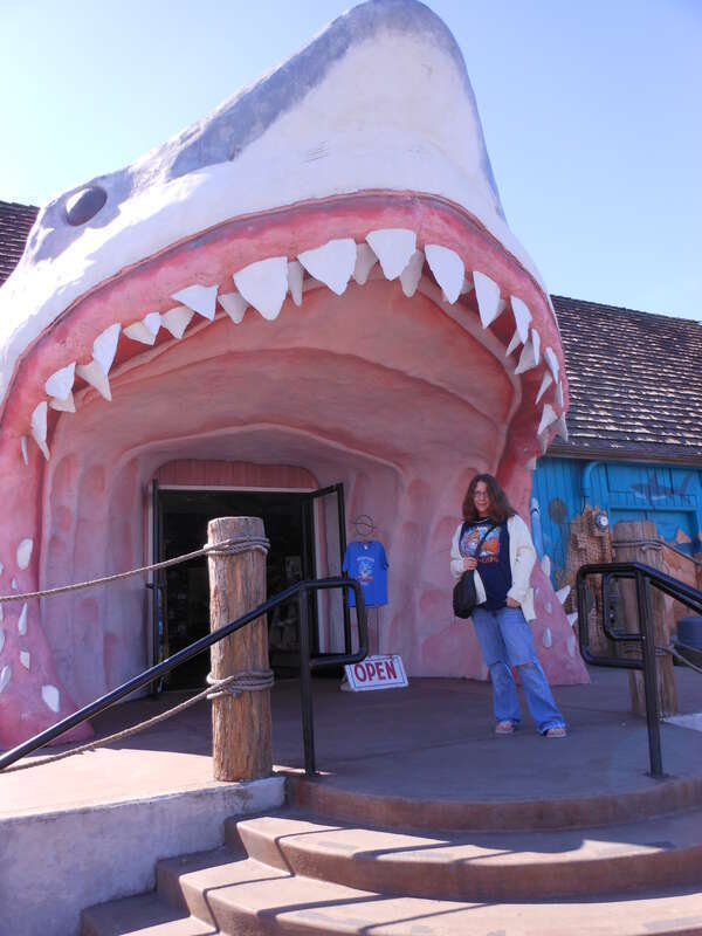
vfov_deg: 63.4
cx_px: 351
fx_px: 757
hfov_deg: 49.7
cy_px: 468
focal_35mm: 28
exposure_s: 1/320
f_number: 3.7
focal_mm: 5
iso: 80
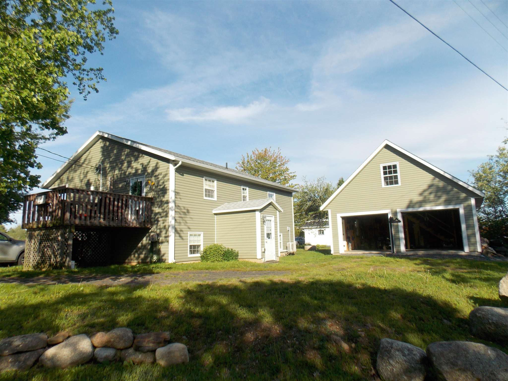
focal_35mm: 23
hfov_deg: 73.9
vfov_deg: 58.9
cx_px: 254
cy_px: 190
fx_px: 338
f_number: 3.1
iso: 80
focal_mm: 4
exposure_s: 1/1000
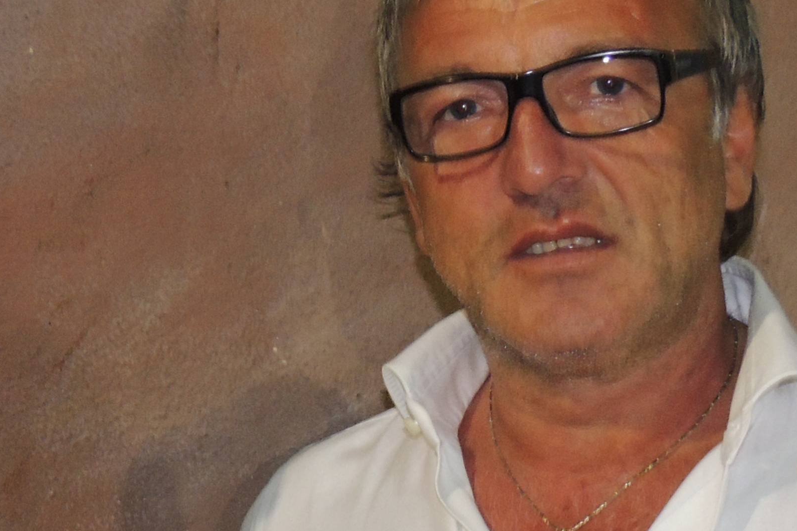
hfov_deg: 19.2
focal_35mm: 105
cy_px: 422
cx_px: 142
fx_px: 2324
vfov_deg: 13.0
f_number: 3.3
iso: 400
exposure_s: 1/3
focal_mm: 6.2
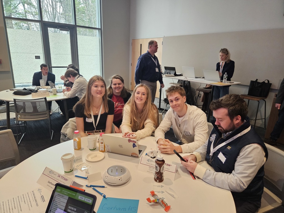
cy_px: 106
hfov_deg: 73.9
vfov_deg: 58.9
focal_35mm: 23
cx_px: 142
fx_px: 189
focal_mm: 5.4
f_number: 1.8
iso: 500
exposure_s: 1/120
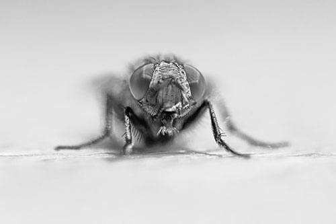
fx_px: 1959
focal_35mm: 210
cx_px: 168
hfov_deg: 9.8
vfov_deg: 6.5
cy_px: 112
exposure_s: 1/800
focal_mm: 210
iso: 220
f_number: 9.5
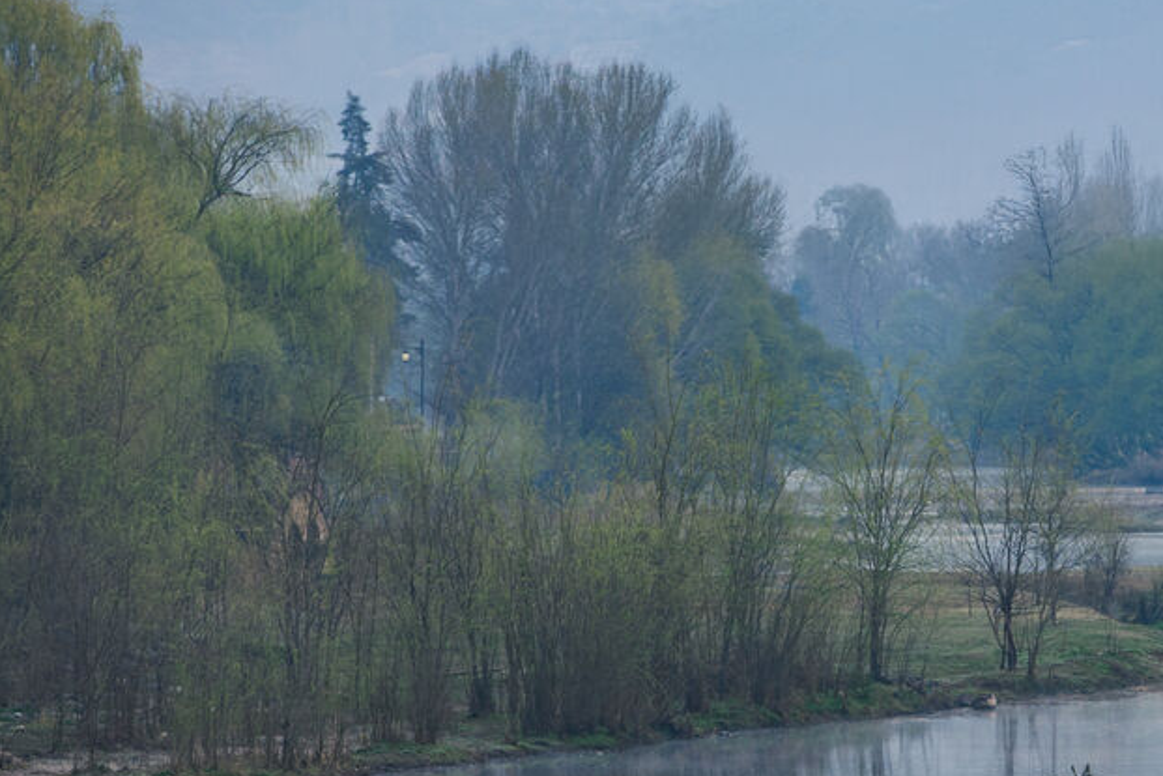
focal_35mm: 347
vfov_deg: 4.0
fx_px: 11212
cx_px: 998
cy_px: 634
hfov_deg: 5.9
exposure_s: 1/200
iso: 500
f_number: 5
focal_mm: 180
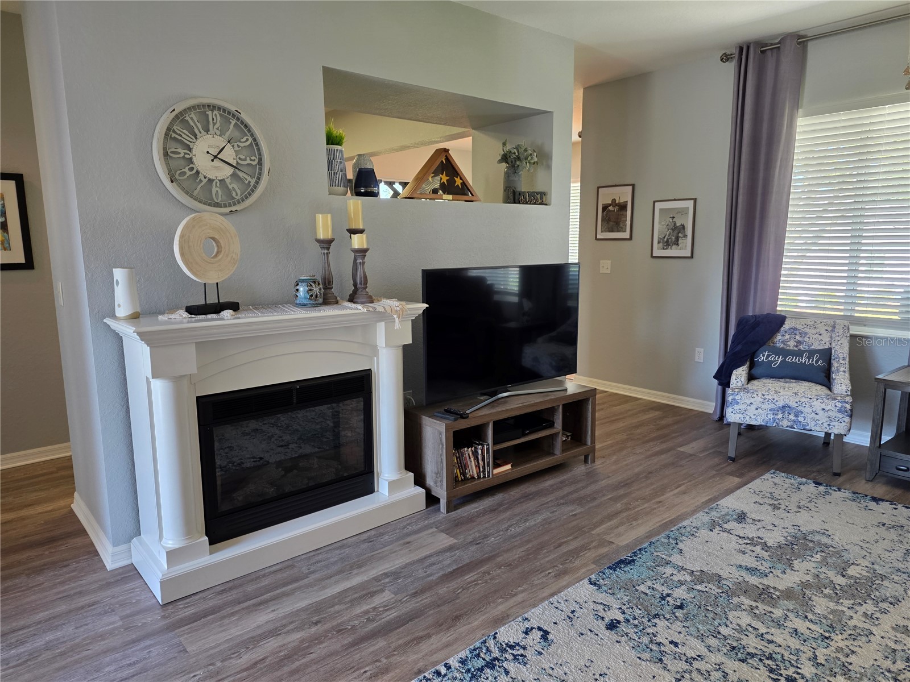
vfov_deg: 58.9
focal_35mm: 23
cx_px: 455
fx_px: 605
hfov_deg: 73.9
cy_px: 341
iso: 125
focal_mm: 6.25
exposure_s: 1/120
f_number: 1.7
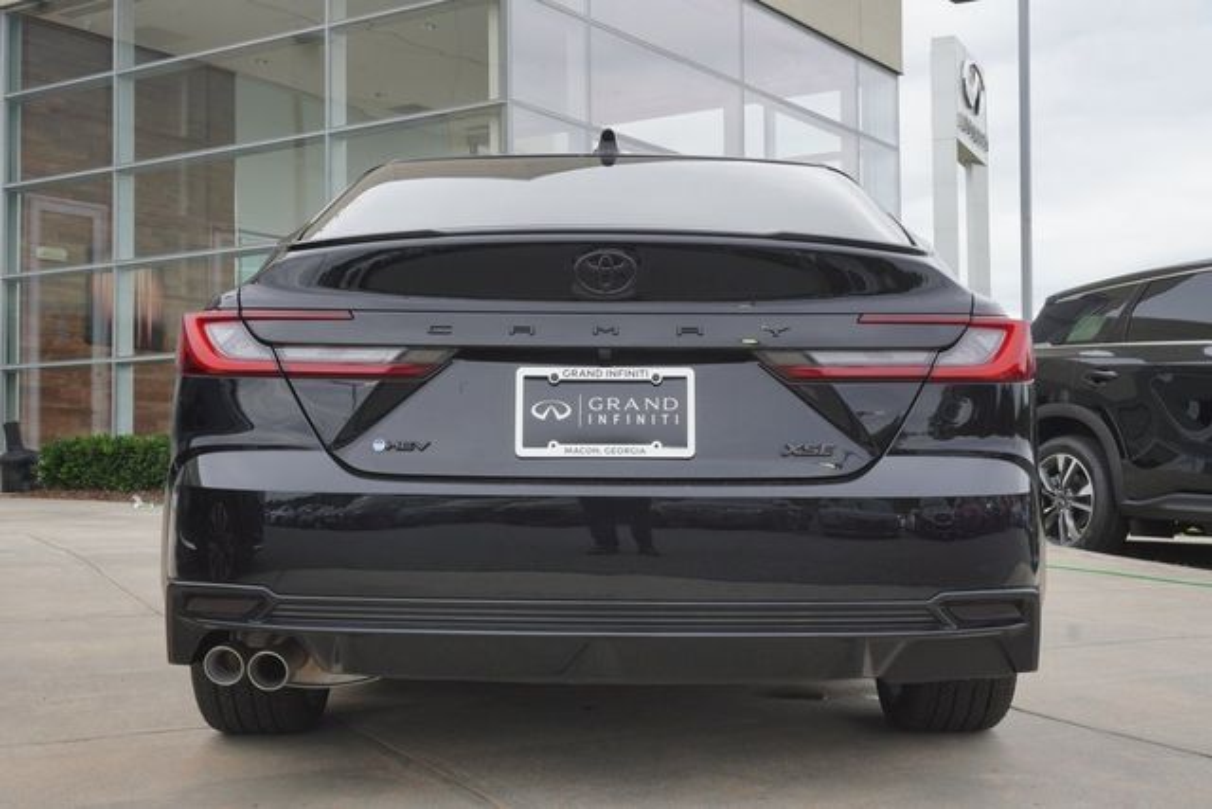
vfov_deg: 28.1
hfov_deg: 41.1
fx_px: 1616
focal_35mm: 48
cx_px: 606
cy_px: 404
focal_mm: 32
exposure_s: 1/60
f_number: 13
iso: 160
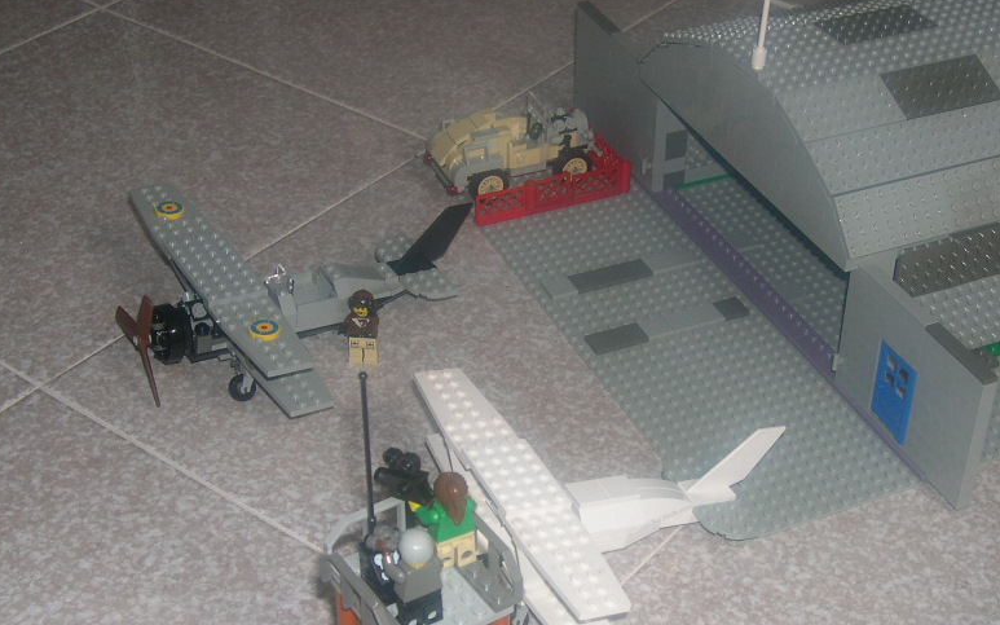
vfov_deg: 22.0
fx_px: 1608
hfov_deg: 34.5
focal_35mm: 59
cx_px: 568
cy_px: 356
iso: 100
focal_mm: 9
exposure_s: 1/60
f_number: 2.9
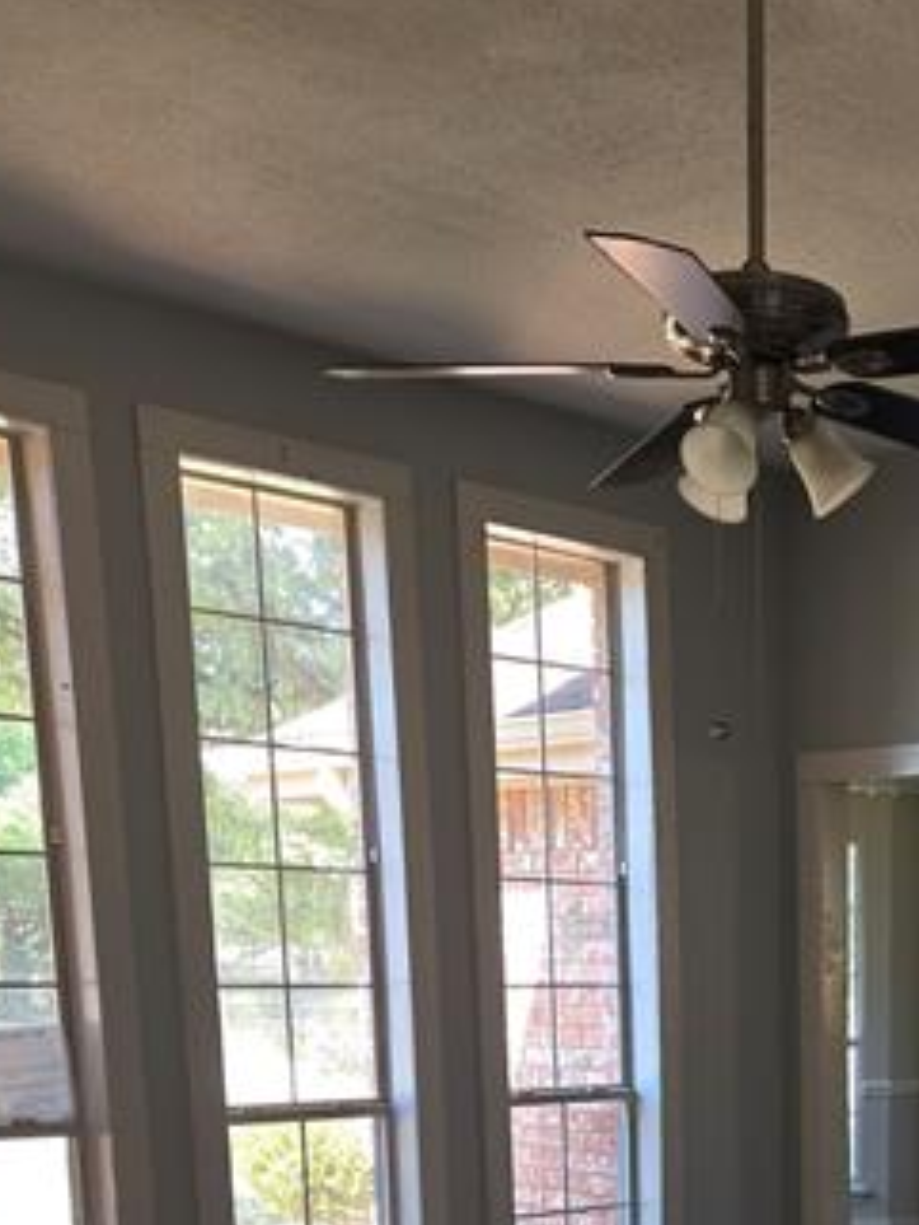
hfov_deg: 25.3
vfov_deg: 31.3
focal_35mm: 55
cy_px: 1320
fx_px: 1946
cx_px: 923
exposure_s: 1/60
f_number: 1.8
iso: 25
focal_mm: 5.4
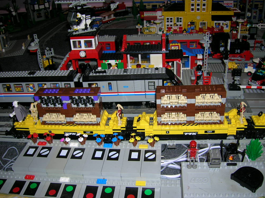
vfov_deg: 40.7
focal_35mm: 35
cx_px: 135
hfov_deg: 52.6
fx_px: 268
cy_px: 100
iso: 50
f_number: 2.9
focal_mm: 5.7
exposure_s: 1/60.1
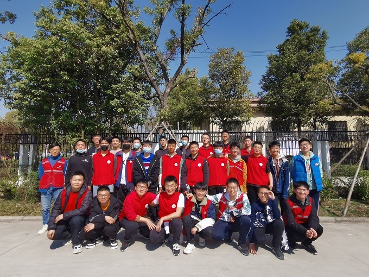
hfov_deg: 87.8
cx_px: 184
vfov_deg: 71.6
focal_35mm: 18
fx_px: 192
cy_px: 138
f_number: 2.2
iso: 50
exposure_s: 1/1294
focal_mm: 2.26
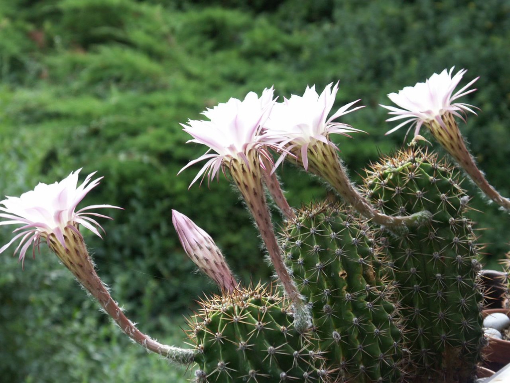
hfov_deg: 15.8
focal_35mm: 125
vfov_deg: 11.9
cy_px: 192
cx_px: 255
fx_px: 1842
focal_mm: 31.64
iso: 100
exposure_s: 1/200
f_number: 3.5
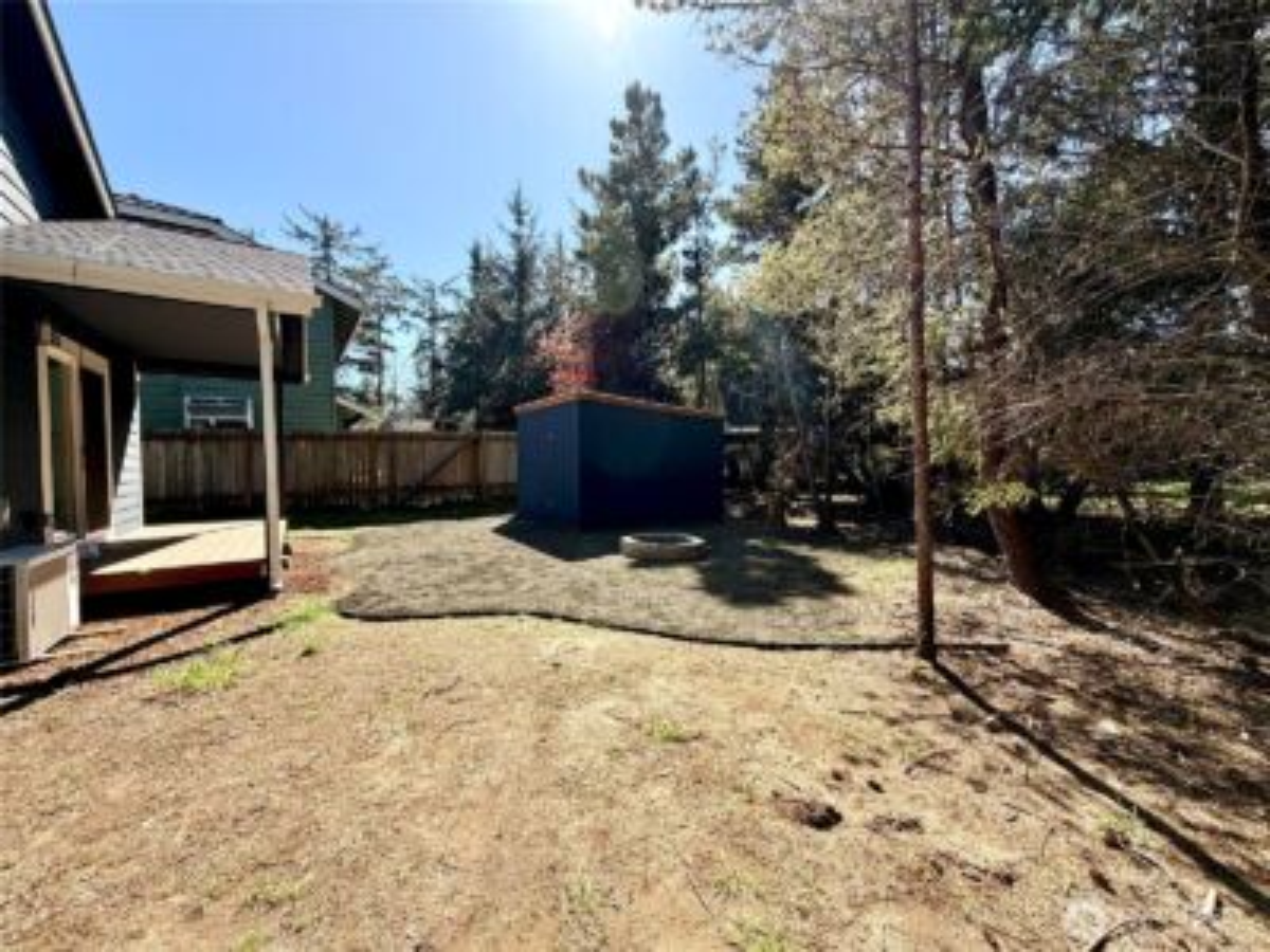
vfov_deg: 85.7
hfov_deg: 102.1
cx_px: 635
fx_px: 514
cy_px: 476
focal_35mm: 14
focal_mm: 2.22
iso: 40
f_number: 2.2
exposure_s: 1/751
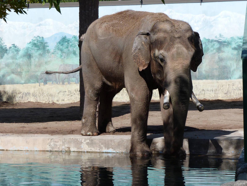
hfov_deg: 18.0
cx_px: 124
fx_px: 778
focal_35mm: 109
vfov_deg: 13.6
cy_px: 93
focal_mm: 19.7
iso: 80
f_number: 5.6
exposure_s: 1/320
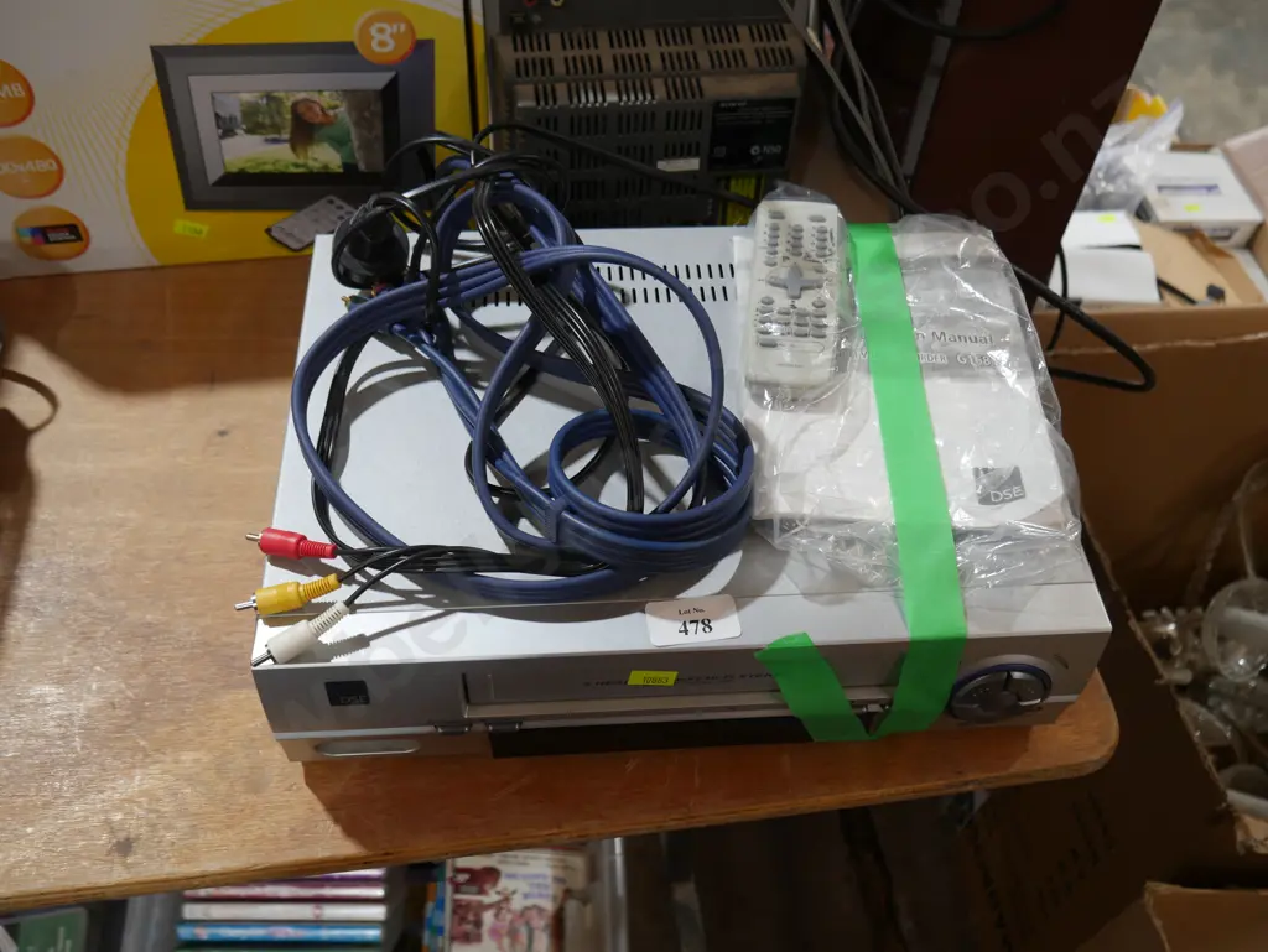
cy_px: 476
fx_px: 1173
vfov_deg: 44.2
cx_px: 634
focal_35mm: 32
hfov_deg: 56.8
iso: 250
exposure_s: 1/60
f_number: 3.6
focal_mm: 16
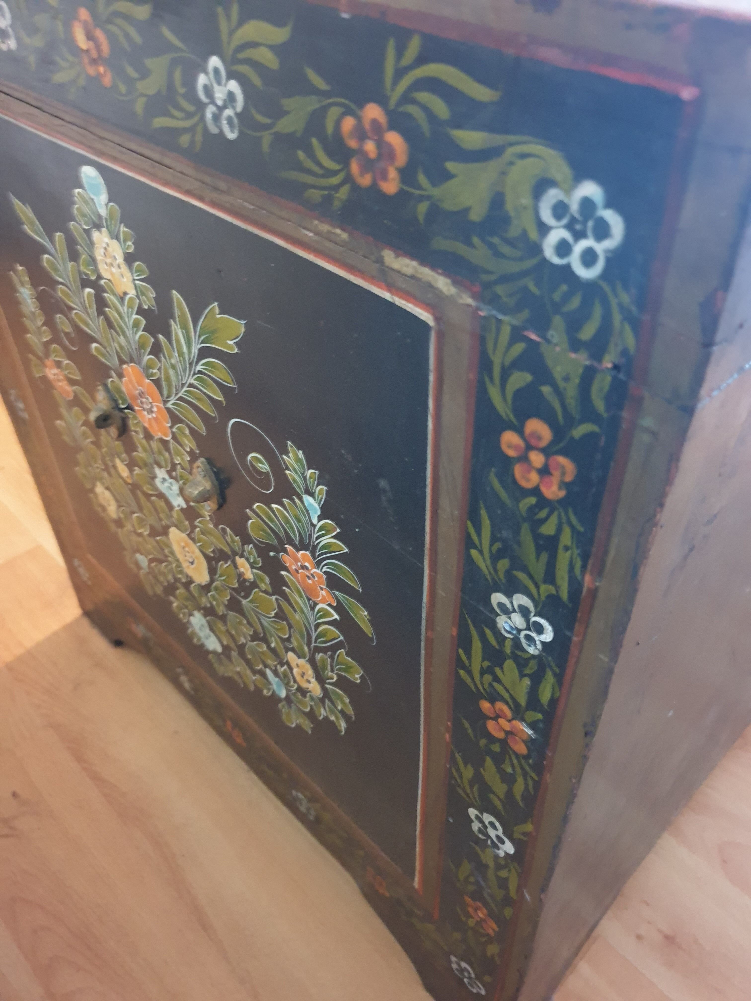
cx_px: 376
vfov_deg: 67.3
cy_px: 500
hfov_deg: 53.1
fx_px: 752
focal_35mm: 26
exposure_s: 1/10
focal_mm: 4.3
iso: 640
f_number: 1.5
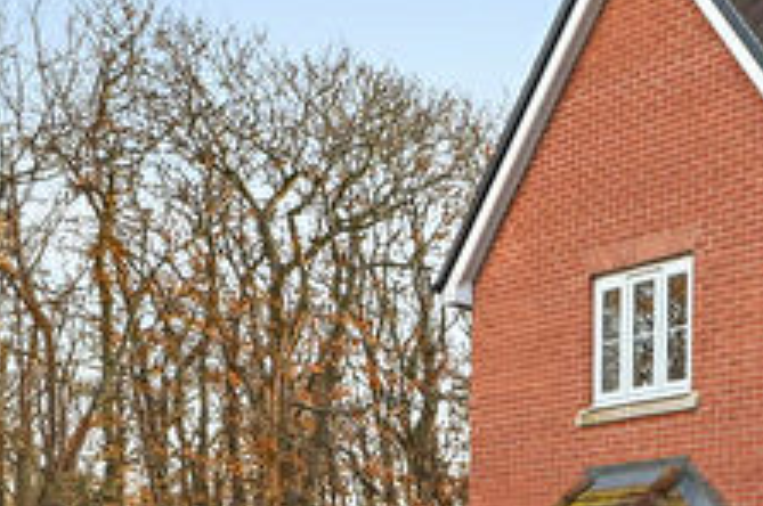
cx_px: 1139
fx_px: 931
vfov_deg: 30.1
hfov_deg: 28.7
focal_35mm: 44
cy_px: 349
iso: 500
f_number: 8
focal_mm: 14
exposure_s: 1/100
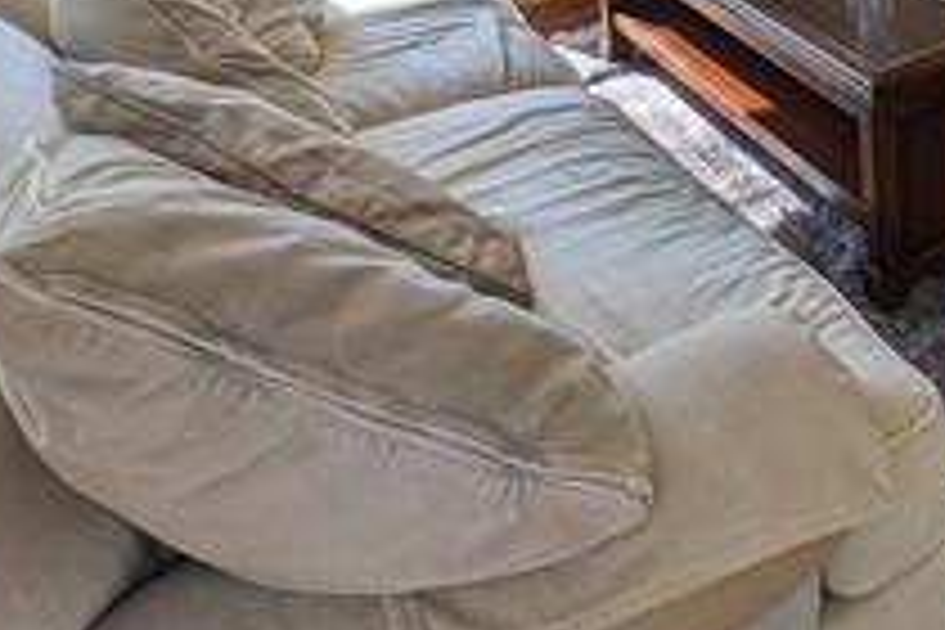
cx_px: 868
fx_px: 997
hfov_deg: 45.4
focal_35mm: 38
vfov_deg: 27.4
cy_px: -250
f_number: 1.95
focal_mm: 2.23
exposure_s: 1/152
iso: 37
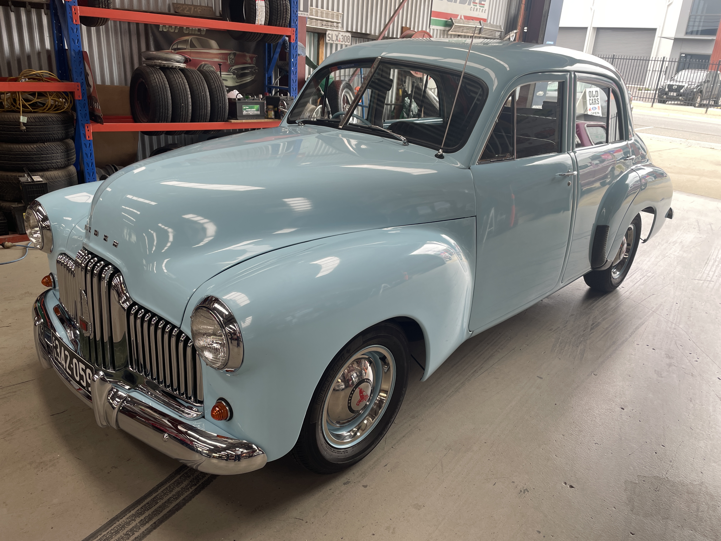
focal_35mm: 26
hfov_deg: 67.3
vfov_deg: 53.1
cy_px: 270
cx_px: 360
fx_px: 542
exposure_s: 1/145
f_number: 1.6
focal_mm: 4.2
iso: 32
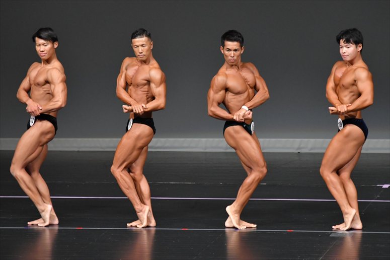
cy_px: 130
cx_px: 195
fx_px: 3411
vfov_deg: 4.4
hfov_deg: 6.5
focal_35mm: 315
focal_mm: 210
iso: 4000
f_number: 5.6
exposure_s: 1/400
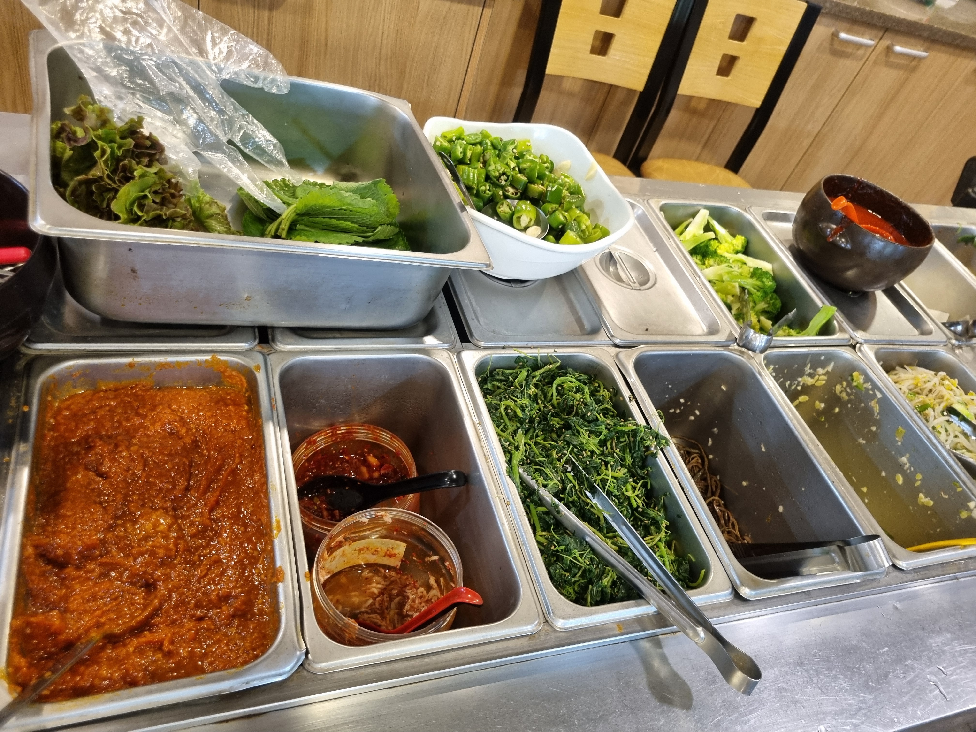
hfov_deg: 67.3
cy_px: 366
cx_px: 488
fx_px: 733
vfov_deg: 53.1
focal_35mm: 26
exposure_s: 1/40
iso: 400
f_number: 1.8
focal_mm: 5.4
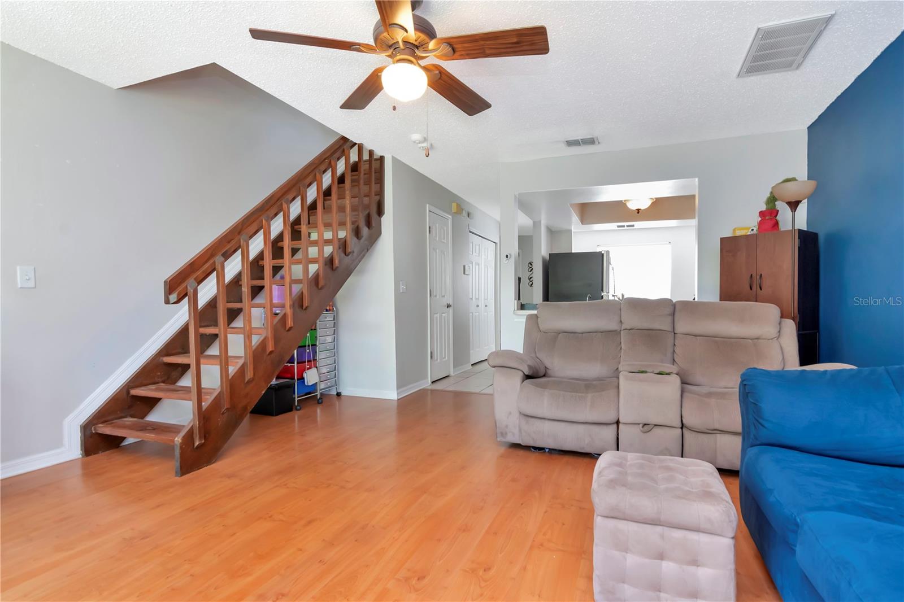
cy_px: 301
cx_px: 452
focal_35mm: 16
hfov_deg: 95.0
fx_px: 414
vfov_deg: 72.0
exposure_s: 1/8
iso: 800
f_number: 9
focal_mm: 11
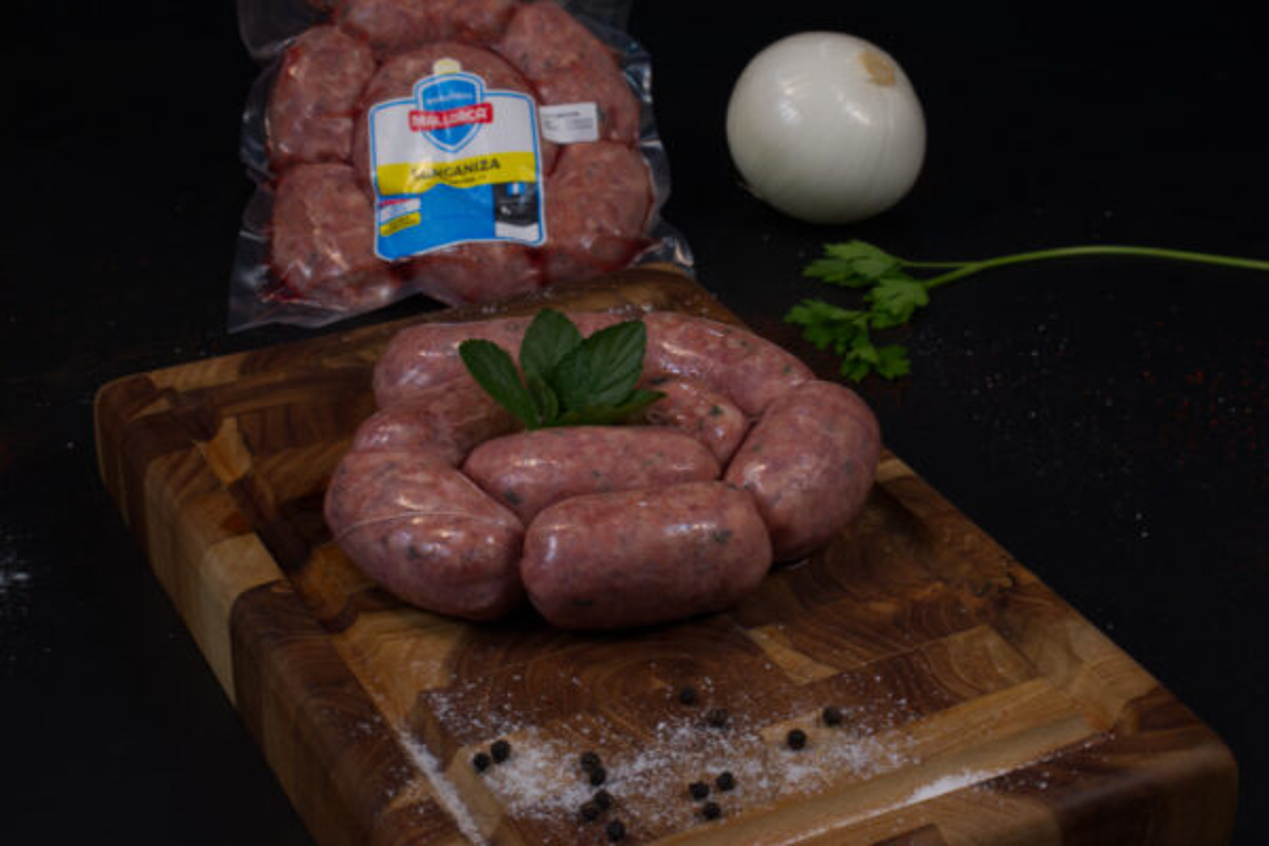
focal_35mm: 69
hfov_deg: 29.2
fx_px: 2432
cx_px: 634
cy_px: 423
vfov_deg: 19.7
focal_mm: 46
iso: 100
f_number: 14
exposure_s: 1/10
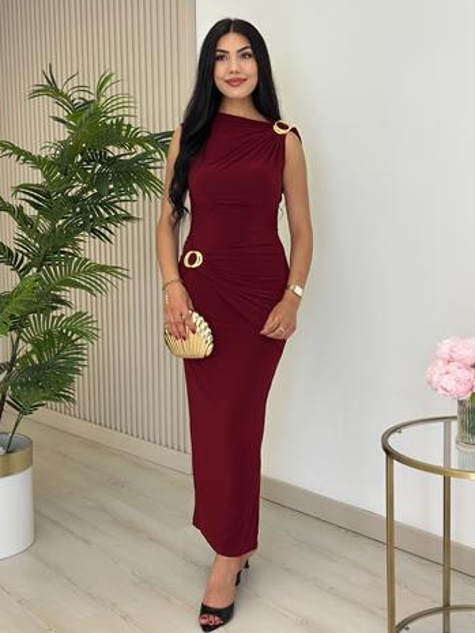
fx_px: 1006
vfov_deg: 34.9
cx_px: 240
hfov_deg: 26.6
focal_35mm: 55
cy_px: 284
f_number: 1.78
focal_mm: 6.86
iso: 80
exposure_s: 1/267
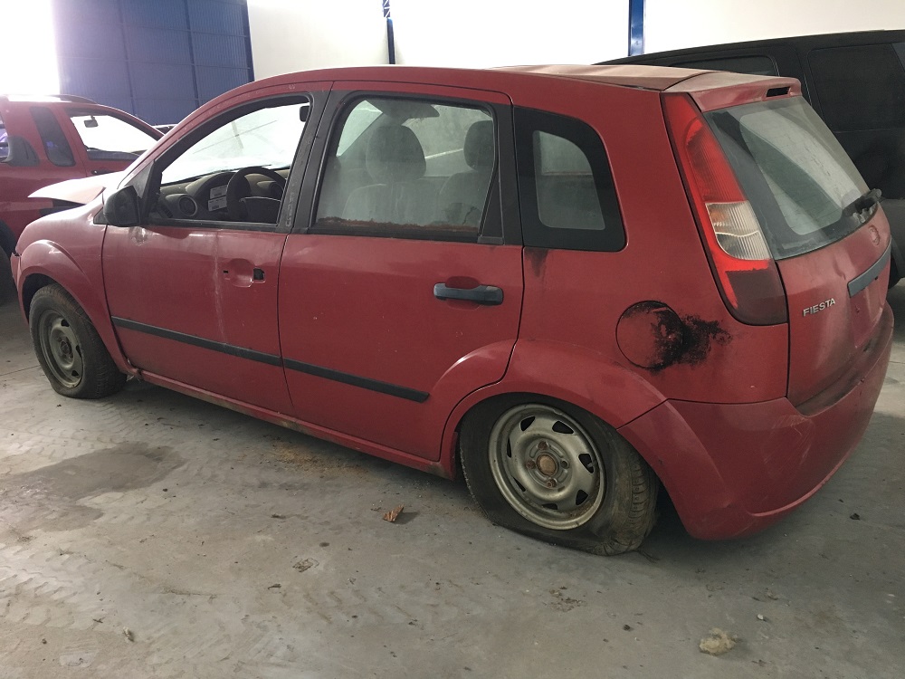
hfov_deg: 61.7
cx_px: 452
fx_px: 758
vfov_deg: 48.2
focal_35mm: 29
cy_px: 340
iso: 100
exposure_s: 1/30
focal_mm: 4.15
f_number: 2.2
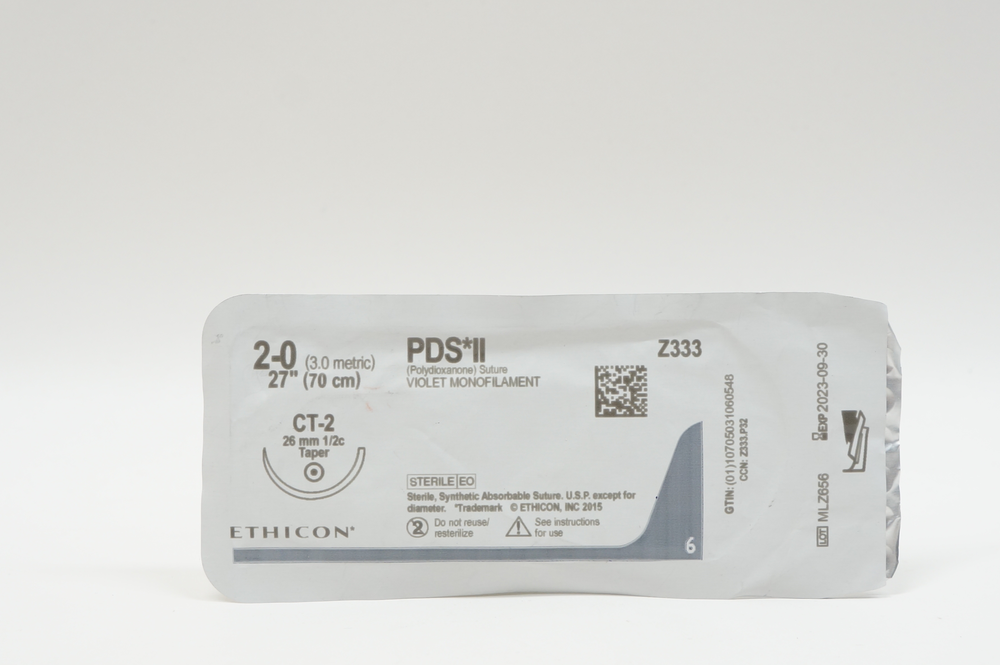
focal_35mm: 66
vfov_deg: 20.5
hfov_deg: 30.5
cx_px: 535
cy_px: 429
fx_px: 1831
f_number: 6.3
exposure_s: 1/50
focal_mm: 32
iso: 400
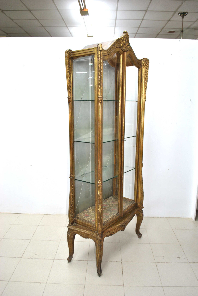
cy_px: 148
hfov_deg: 43.7
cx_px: 99
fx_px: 247
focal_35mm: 30
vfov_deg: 61.9
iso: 200
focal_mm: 20
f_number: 3.8
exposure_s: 1/15
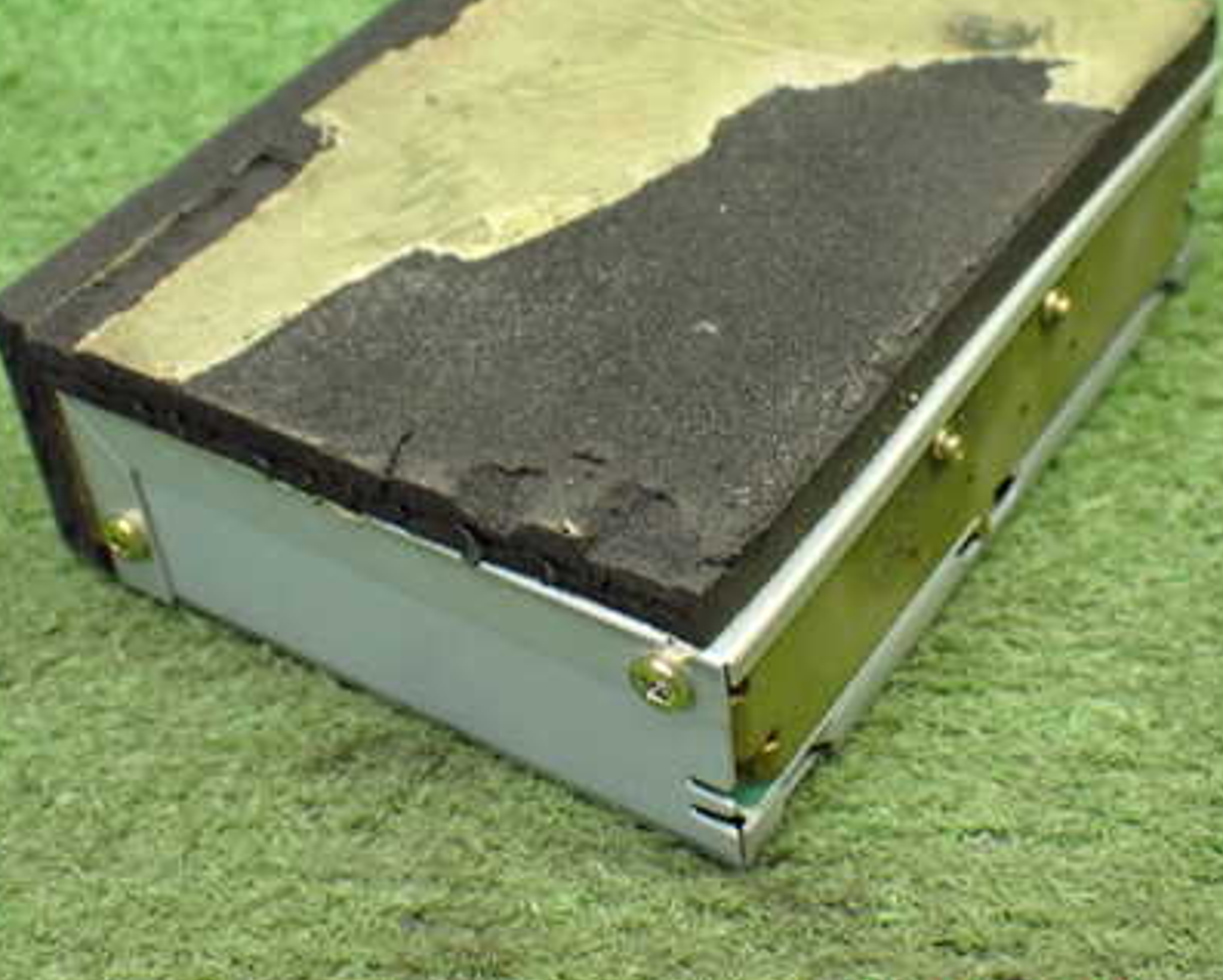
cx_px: 635
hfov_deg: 33.6
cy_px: 364
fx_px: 2028
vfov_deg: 27.1
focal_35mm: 56
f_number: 2.7
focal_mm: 6.83
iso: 800
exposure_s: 1/60
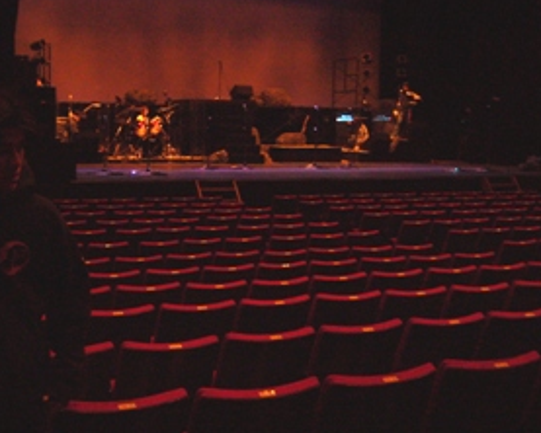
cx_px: 184
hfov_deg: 35.6
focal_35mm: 52
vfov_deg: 29.1
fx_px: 833
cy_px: 180
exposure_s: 1/8
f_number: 2.8
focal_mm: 5.8
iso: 200
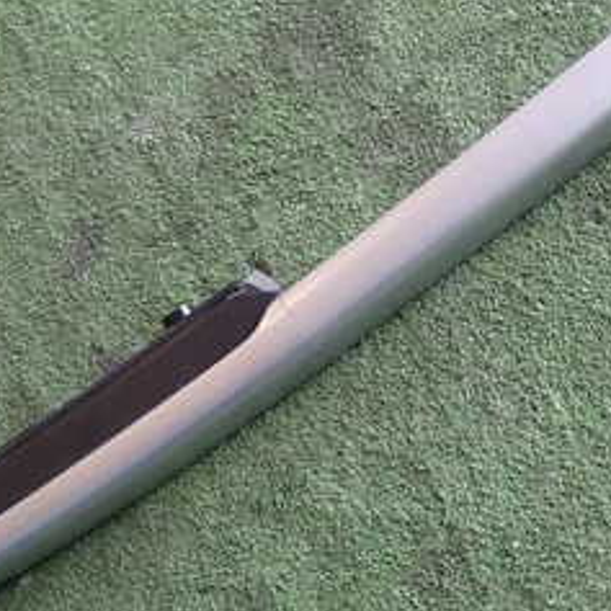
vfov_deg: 30.4
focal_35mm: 56
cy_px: 222
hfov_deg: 30.3
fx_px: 1118
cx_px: 410
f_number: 2
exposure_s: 1/60
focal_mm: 4.5
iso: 125
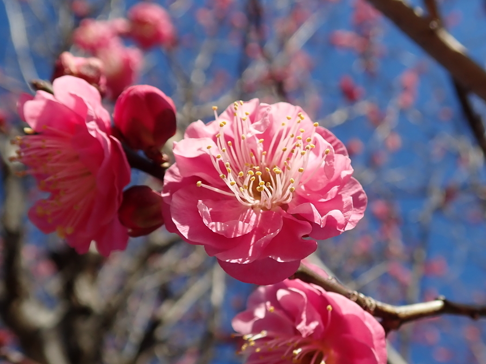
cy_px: 202
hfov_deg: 46.6
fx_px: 562
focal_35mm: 40
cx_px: 281
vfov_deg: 35.9
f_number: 3.2
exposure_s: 1/800
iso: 100
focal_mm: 5.5
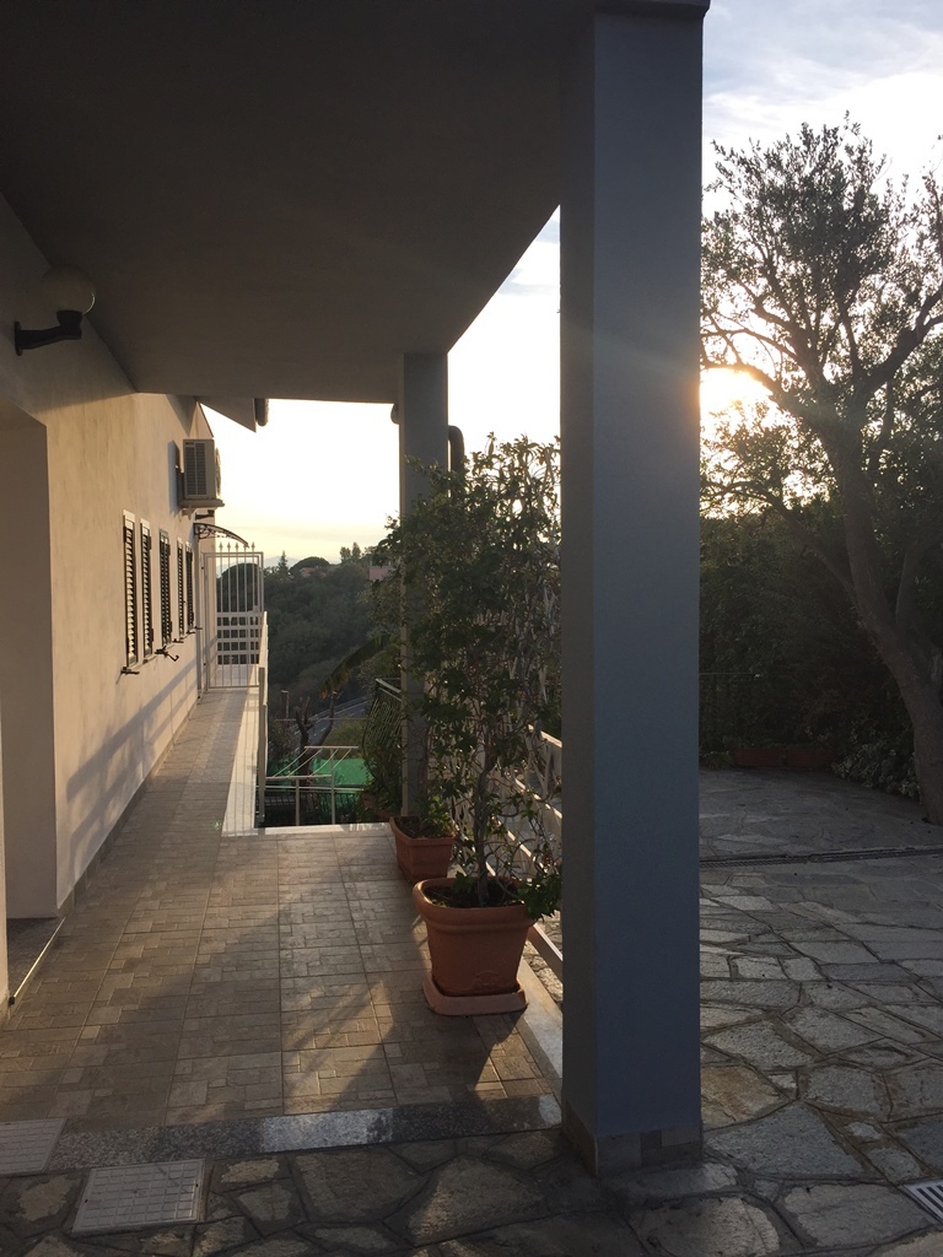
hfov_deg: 48.2
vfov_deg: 61.7
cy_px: 628
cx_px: 472
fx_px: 1053
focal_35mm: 29
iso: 32
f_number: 2.2
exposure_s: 1/964
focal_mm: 4.15
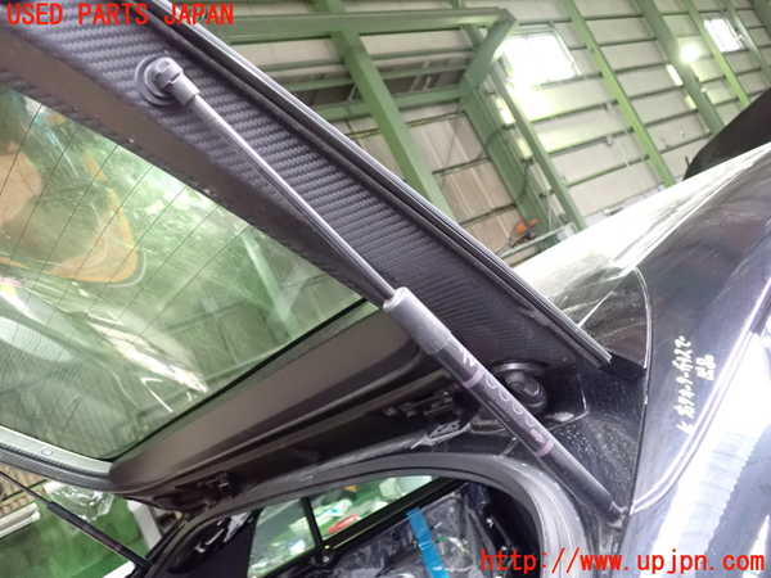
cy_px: 289
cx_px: 386
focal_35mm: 30
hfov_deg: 60.0
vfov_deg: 46.8
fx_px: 668
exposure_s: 1/80
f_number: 2.3
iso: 1600
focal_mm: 5.4
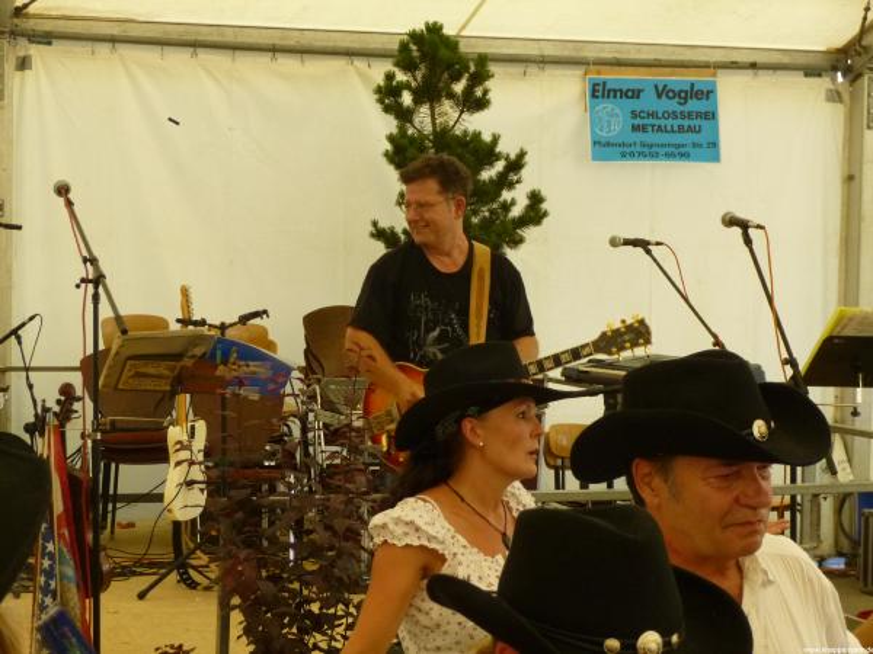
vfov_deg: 17.2
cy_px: 327
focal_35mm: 86
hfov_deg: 22.8
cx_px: 436
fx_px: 2169
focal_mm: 15.3
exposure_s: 1/160
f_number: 5
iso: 400
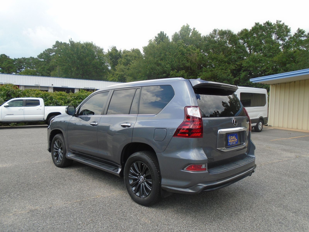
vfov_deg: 53.1
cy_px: 116
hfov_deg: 67.3
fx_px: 232
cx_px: 154
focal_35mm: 26
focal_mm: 4.6
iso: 100
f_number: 3.2
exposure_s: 1/500
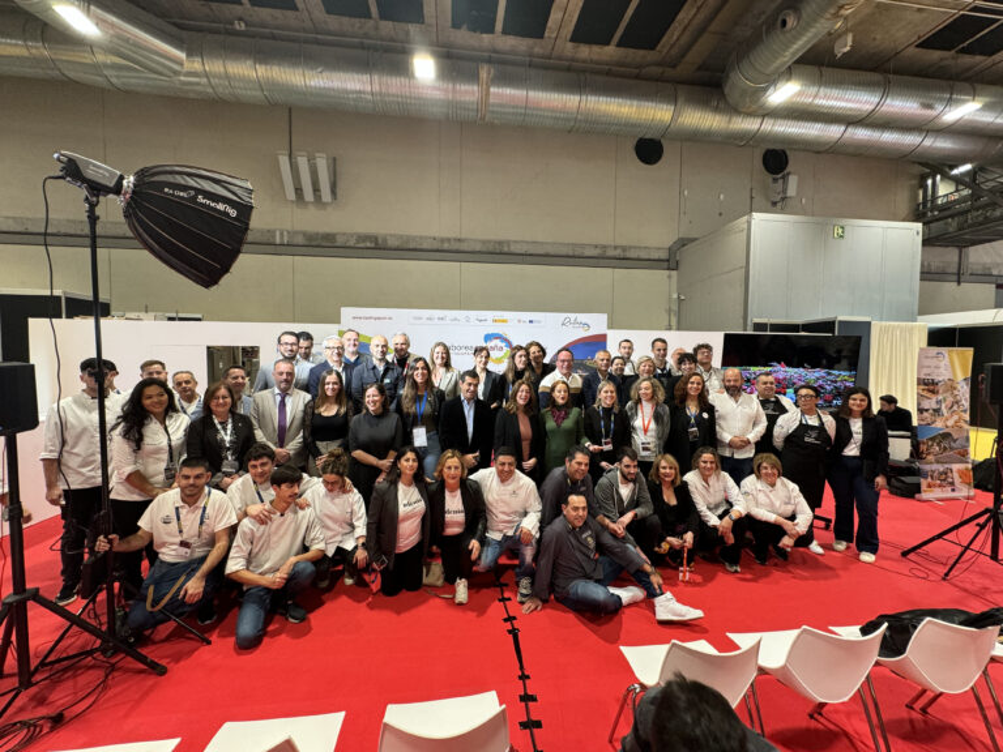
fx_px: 406
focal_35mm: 14
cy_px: 376
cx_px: 502
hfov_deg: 102.1
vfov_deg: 85.7
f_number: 2.2
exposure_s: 1/50
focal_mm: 2.22
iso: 160
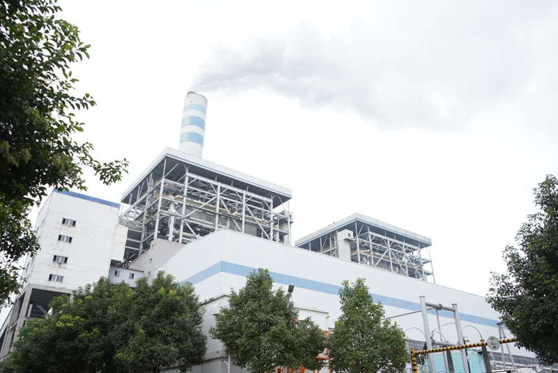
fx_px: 434
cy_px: 186
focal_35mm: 28
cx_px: 279
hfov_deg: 65.4
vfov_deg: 46.5
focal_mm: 28
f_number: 5.6
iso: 1250
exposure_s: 1/500
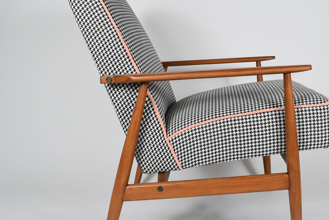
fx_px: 357
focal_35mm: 39
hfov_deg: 49.0
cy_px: 115
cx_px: 209
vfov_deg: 34.3
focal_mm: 18
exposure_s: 1/125
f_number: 5
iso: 800
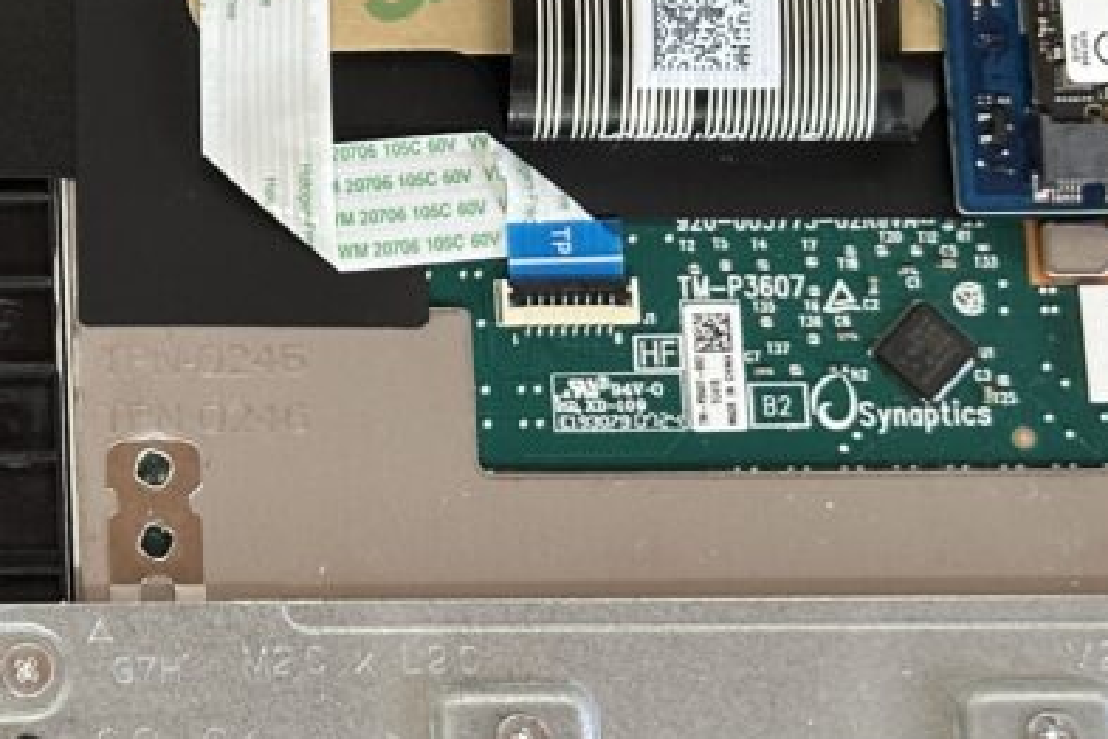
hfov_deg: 15.1
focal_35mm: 130
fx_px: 4001
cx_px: -293
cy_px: 138
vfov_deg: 10.5
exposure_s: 1/33
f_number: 1.78
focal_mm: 6.86
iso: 500
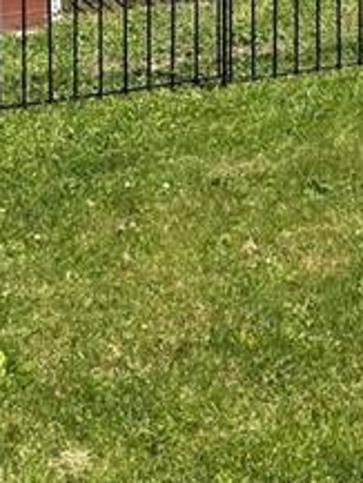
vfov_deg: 19.4
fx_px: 1187
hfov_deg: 16.6
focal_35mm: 85
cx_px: 443
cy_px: -289
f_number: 1.78
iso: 80
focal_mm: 6.86
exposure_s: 1/4016
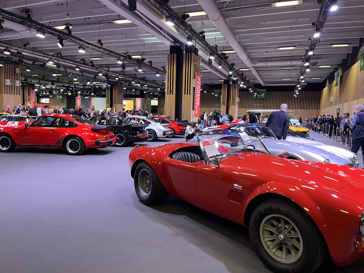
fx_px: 273
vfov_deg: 53.1
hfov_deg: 67.3
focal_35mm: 26
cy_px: 136
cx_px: 182
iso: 125
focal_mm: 5.1
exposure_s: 1/50
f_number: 1.6
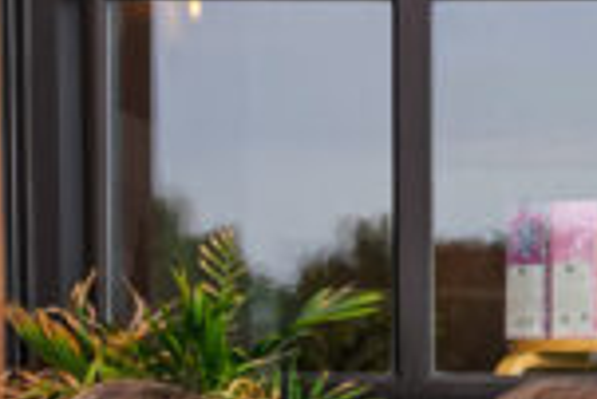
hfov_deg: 10.4
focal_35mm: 190
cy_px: 648
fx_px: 3154
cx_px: 929
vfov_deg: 7.1
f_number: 6.7
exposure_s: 1/200
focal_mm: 28
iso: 160
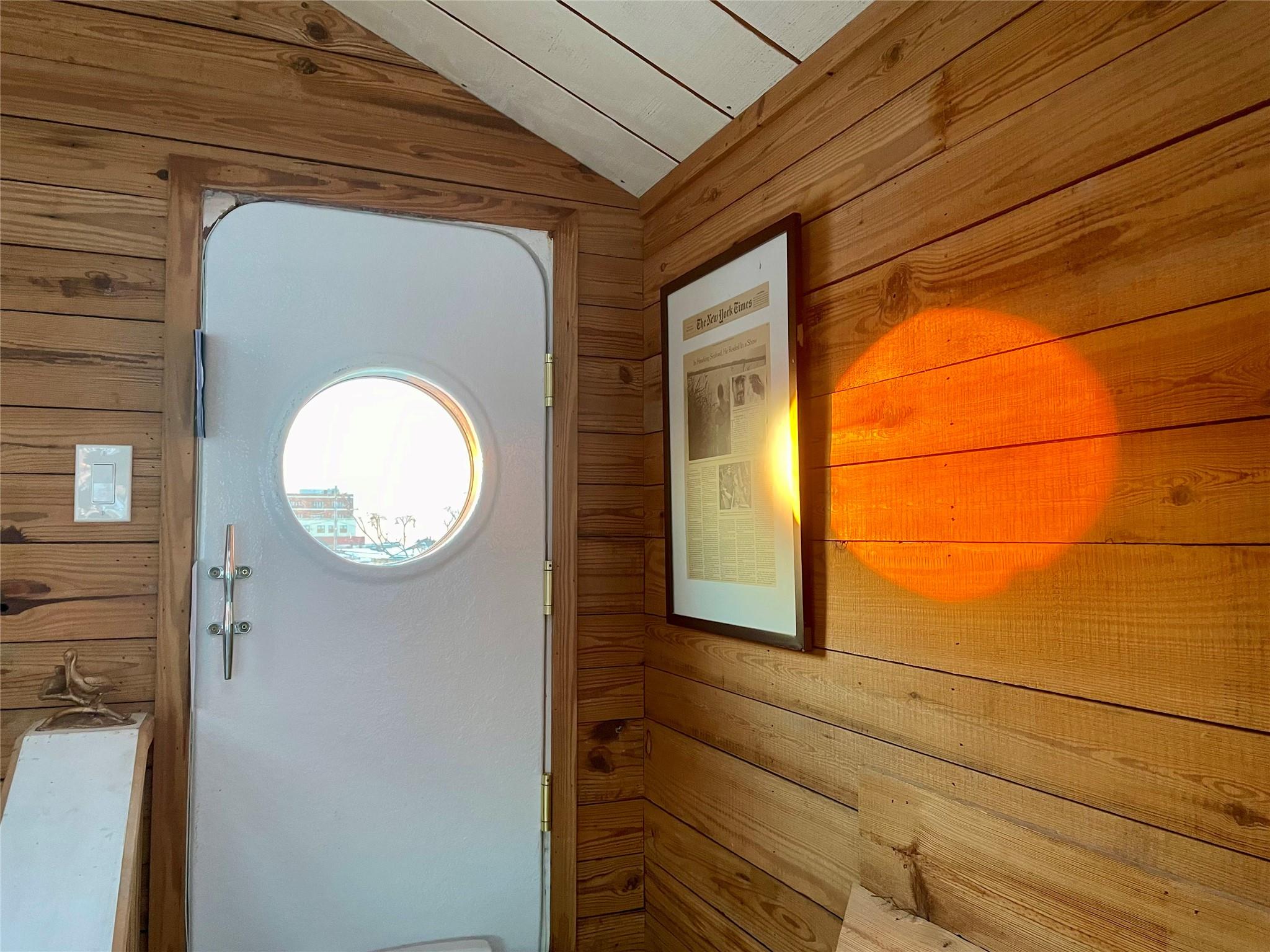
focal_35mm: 26
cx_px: 635
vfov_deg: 53.1
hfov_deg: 67.3
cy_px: 476
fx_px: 954
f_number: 1.6
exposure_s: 1/60
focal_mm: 4.2
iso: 160
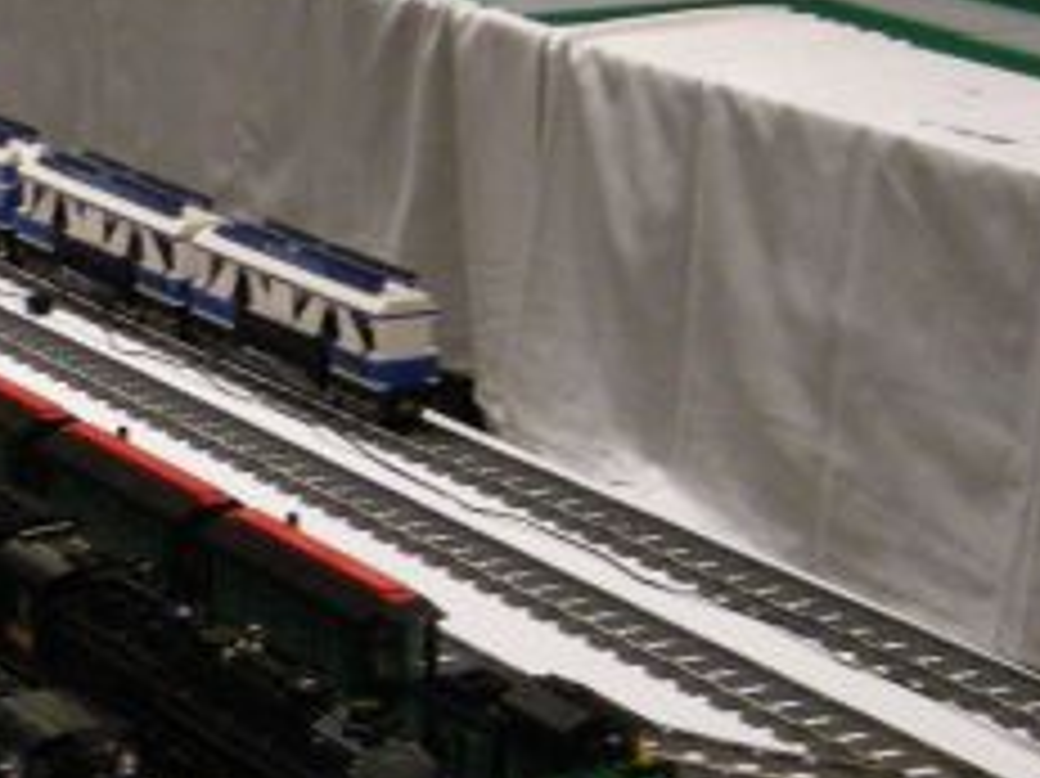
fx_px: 4775
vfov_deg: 9.3
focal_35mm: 159
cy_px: 490
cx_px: -306
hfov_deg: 12.1
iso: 363
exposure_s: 1/50.1
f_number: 3.5
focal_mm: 7.5
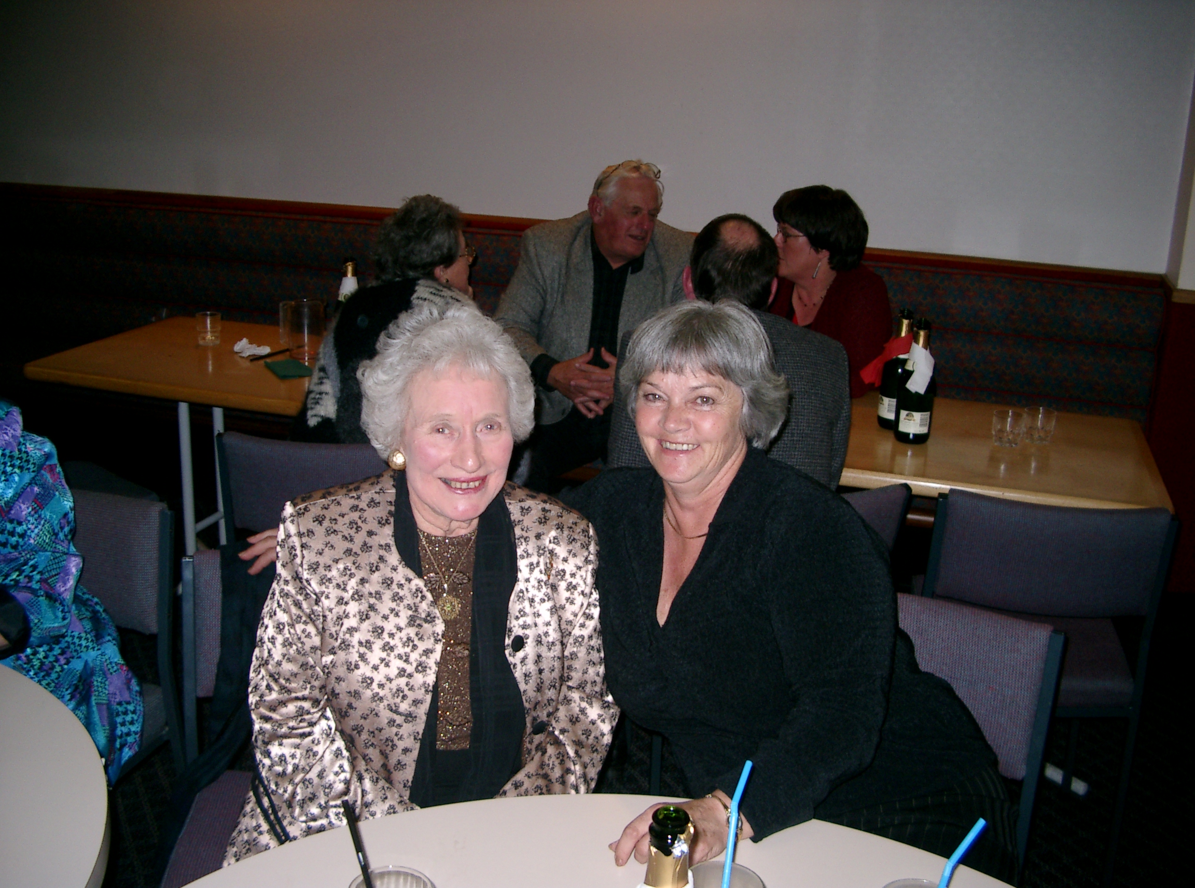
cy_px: 444
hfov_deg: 50.3
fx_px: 1273
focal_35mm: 37
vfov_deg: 38.5
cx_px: 598
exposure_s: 1/60
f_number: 2.6
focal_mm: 7.6
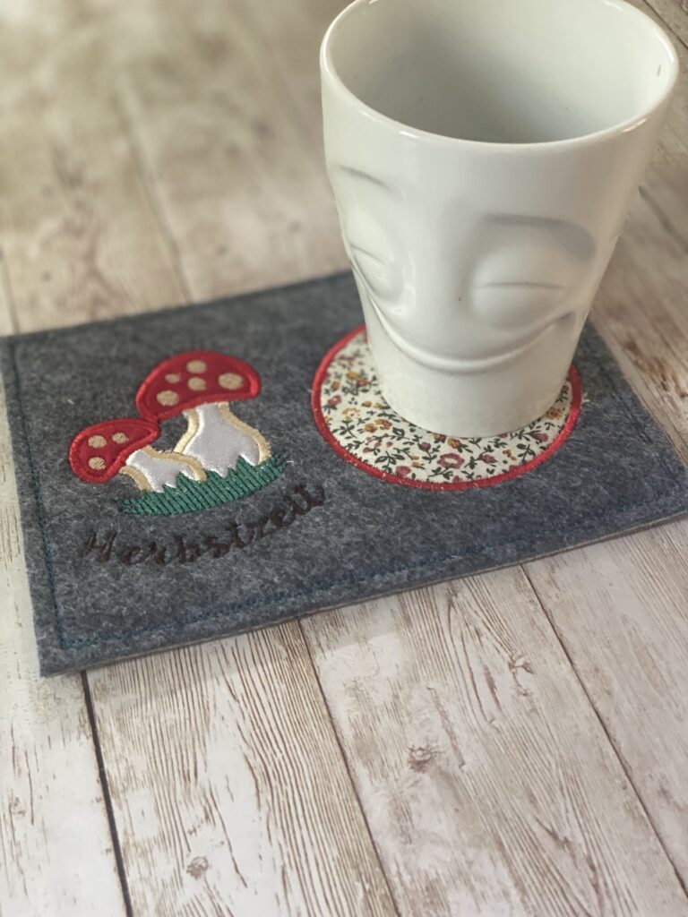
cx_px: 344
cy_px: 458
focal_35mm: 52
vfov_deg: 36.8
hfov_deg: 28.0
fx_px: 1378
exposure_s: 1/40
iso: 400
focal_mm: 6
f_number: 2
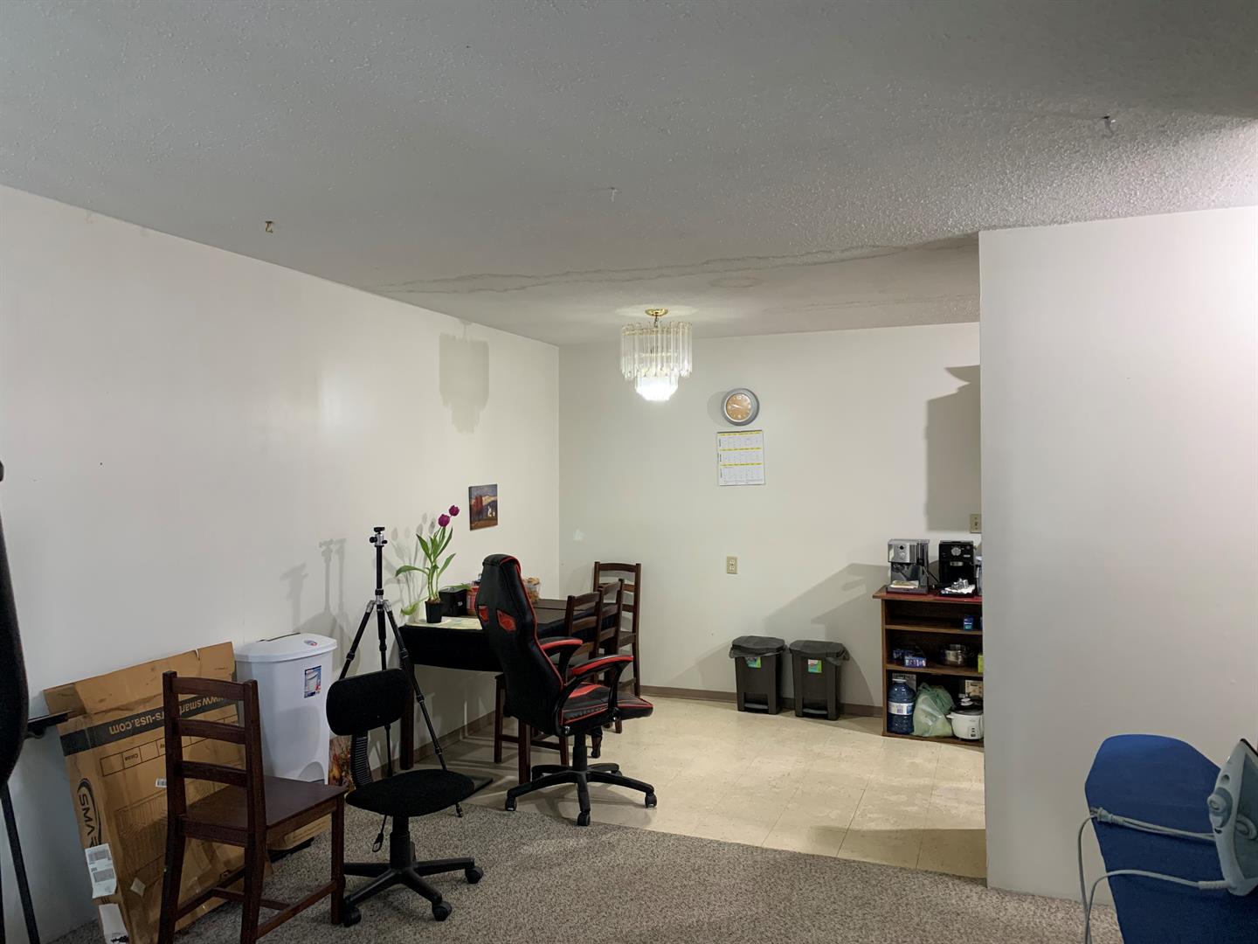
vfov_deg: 53.1
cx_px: 629
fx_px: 945
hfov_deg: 67.3
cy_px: 472
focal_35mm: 26
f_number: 1.8
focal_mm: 4.25
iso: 250
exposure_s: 1/60
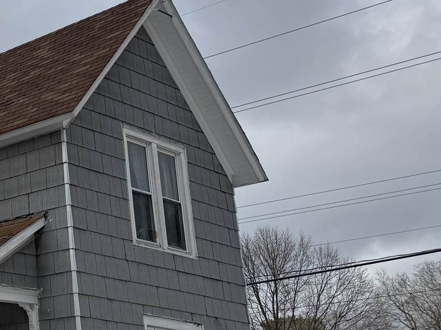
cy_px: 197
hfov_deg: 21.7
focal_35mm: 77
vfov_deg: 19.1
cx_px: -197
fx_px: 981
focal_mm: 6.76
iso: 80
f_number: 1.78
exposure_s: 1/6711
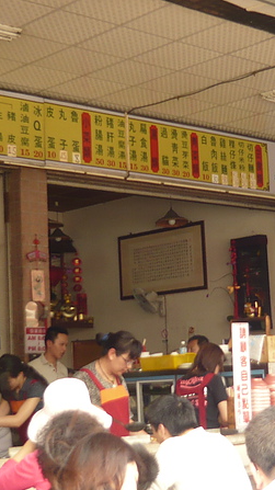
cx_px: 187
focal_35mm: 79
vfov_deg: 26.9
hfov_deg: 15.2
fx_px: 1025
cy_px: 246
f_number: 3.1
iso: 100
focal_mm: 5.8
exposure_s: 1/40
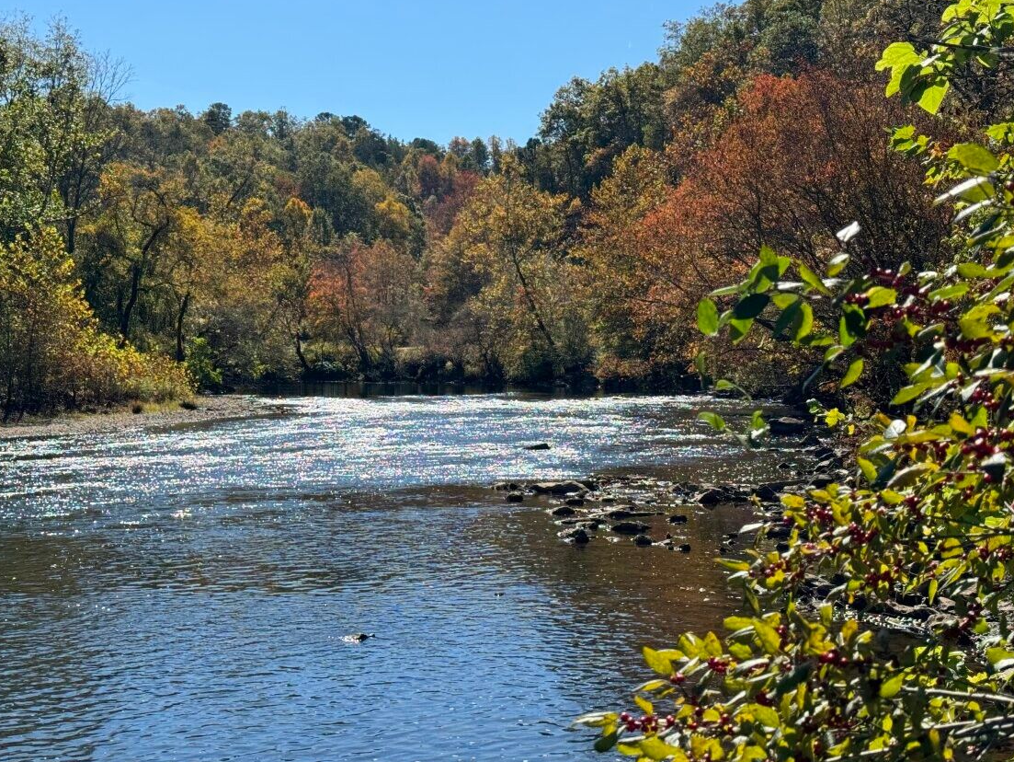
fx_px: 1700
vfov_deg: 25.2
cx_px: 414
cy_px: 346
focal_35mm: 58
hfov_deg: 33.1
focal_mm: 6.86
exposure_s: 1/4049
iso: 64
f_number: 1.78
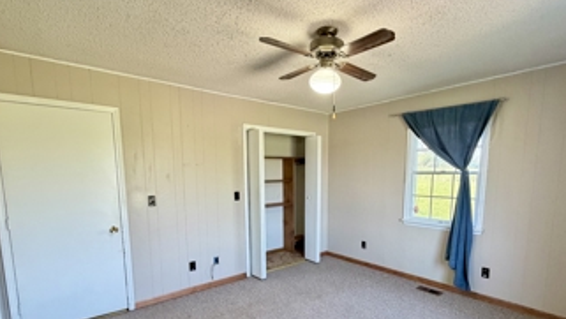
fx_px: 285
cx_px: 298
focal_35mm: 19
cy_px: 210
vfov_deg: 57.3
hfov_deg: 89.5
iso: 320
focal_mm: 2.22
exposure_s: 1/76
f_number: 2.2
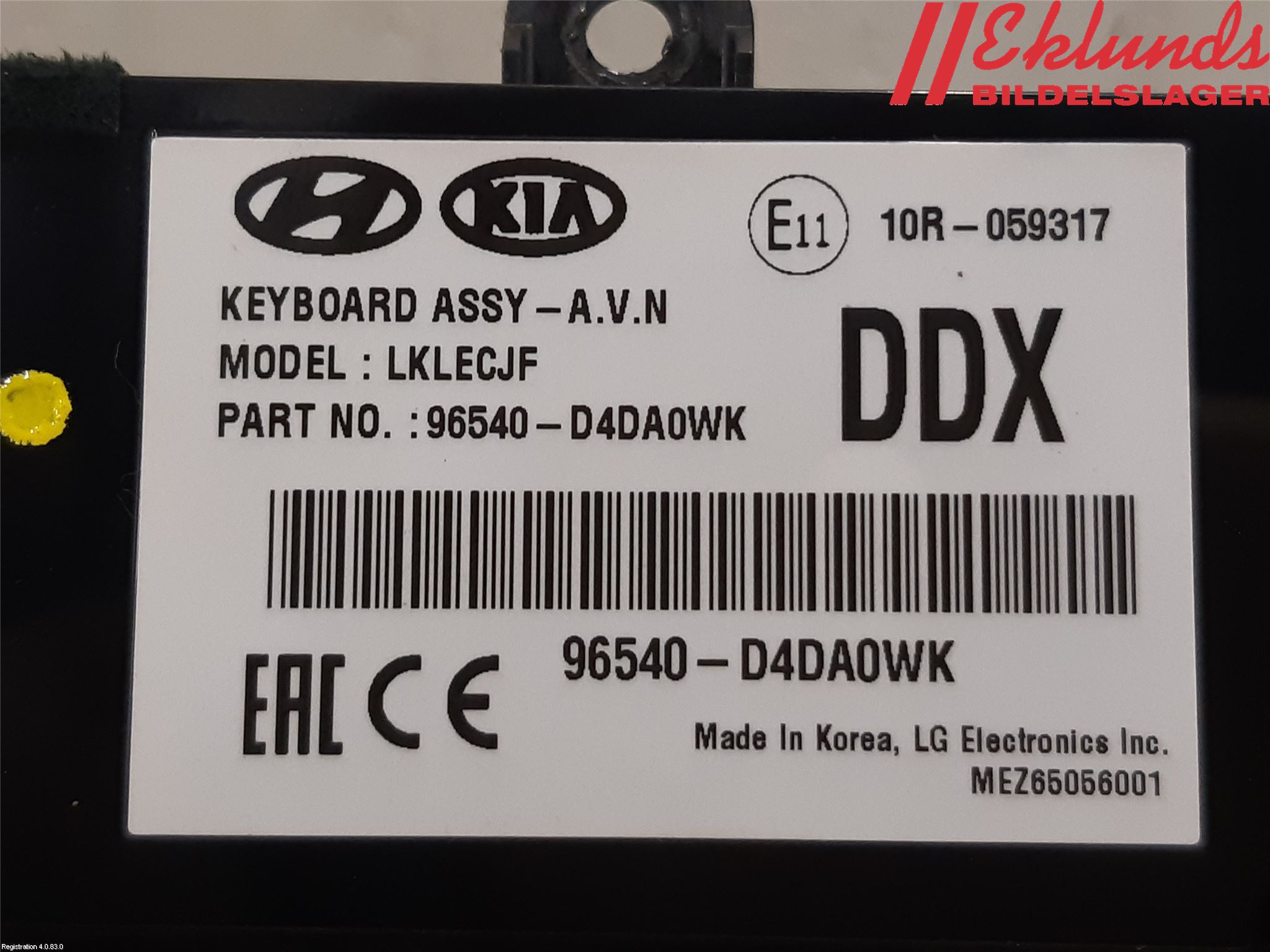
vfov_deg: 53.1
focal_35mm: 26
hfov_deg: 67.3
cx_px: 635
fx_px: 954
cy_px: 476
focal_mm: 3.93
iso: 160
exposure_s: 1/50
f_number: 1.7
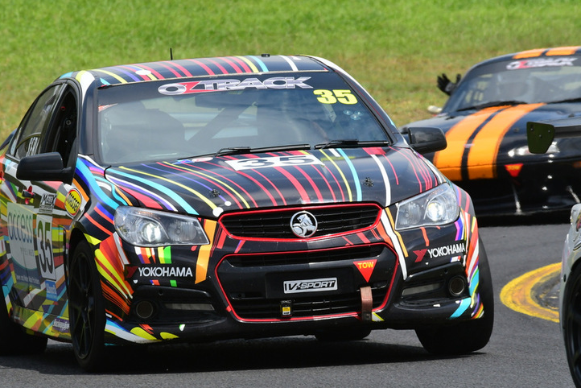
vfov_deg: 2.1
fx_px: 10736
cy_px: 200
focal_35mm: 665
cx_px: 278
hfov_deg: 3.1
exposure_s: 1/640
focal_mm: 400
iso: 640
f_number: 14
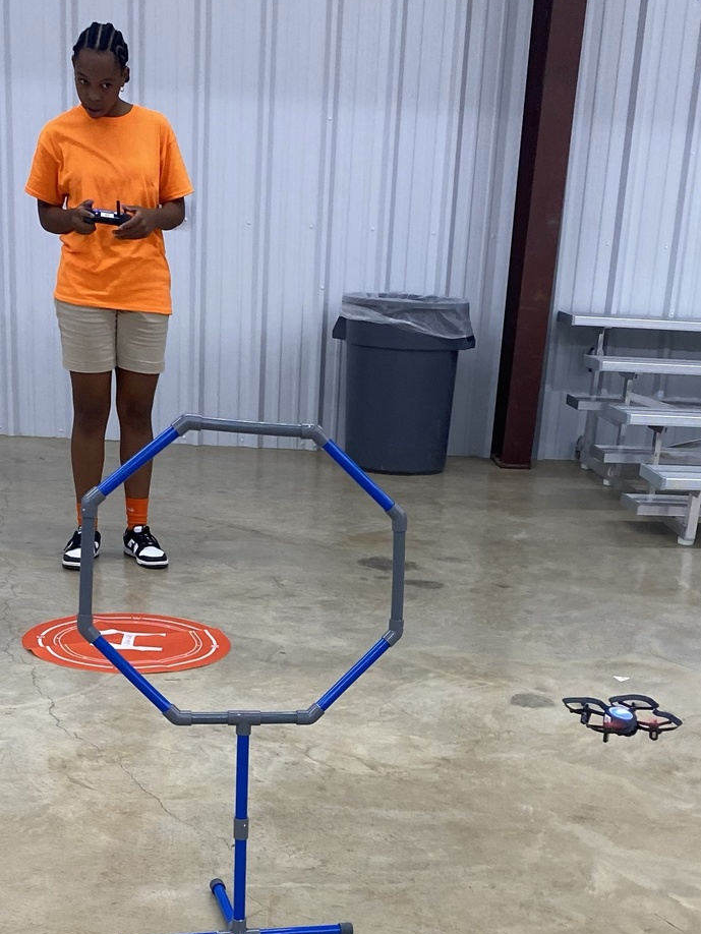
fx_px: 783
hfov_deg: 48.2
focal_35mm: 29
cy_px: 459
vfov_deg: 61.6
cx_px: 326
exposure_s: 1/120
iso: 125
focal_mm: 4.25
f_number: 1.8
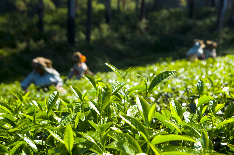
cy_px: 78
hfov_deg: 27.0
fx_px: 487
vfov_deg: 18.1
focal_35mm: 75
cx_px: 117
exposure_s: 1/640
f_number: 5
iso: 200
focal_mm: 50
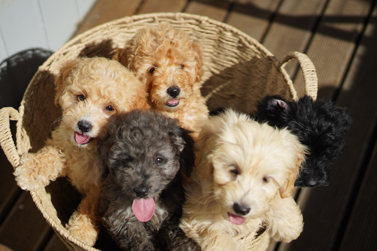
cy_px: 126
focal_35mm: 75
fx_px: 785
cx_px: 188
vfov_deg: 18.2
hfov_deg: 27.0
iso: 125
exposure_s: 1/8000
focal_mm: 50
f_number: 1.8
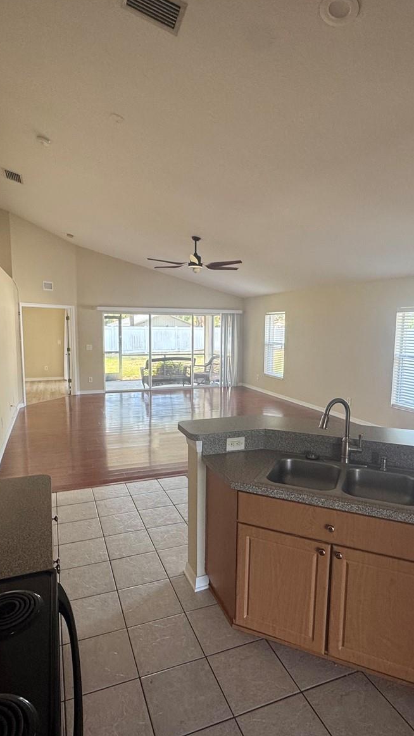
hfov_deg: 53.6
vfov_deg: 83.8
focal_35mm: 21
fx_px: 410
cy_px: 372
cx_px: 204
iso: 160
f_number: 2.2
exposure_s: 1/99
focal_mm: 2.22
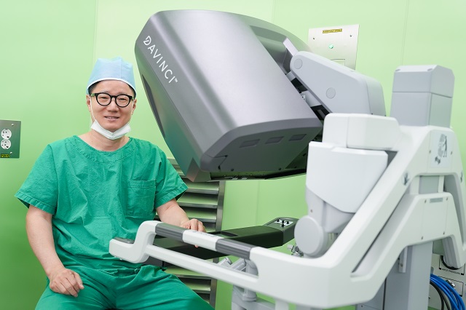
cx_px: 233
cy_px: 155
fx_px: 492
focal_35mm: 38
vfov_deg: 35.0
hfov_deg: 50.7
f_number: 3.2
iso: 640
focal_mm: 38
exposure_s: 1/60
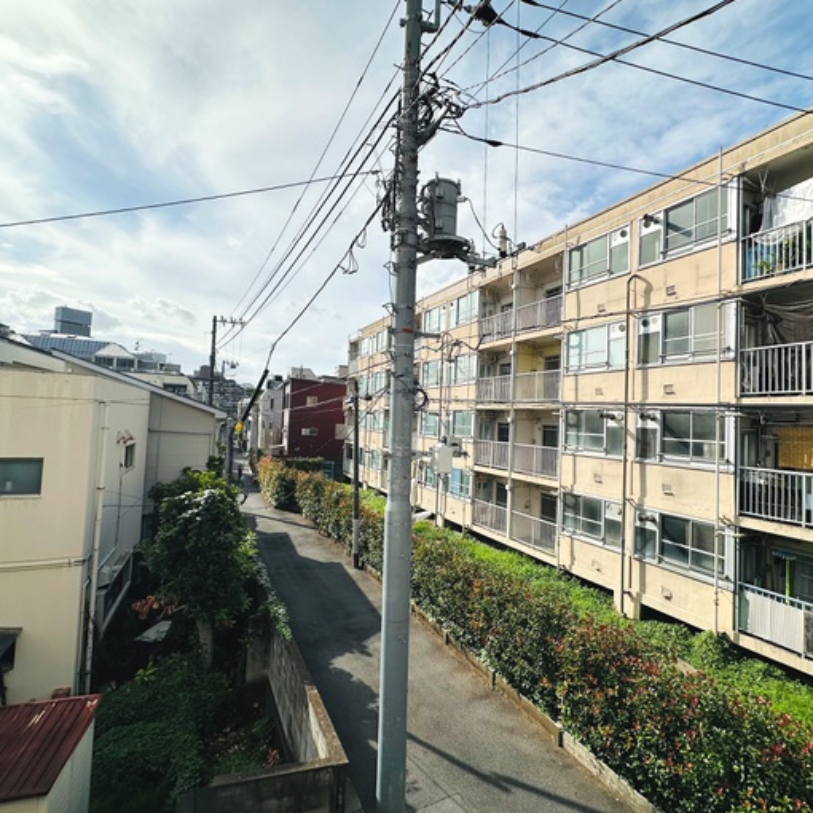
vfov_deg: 84.0
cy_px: 401
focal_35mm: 17
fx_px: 452
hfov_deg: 83.9
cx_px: 426
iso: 40
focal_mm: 2.22
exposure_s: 1/3205
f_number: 2.2
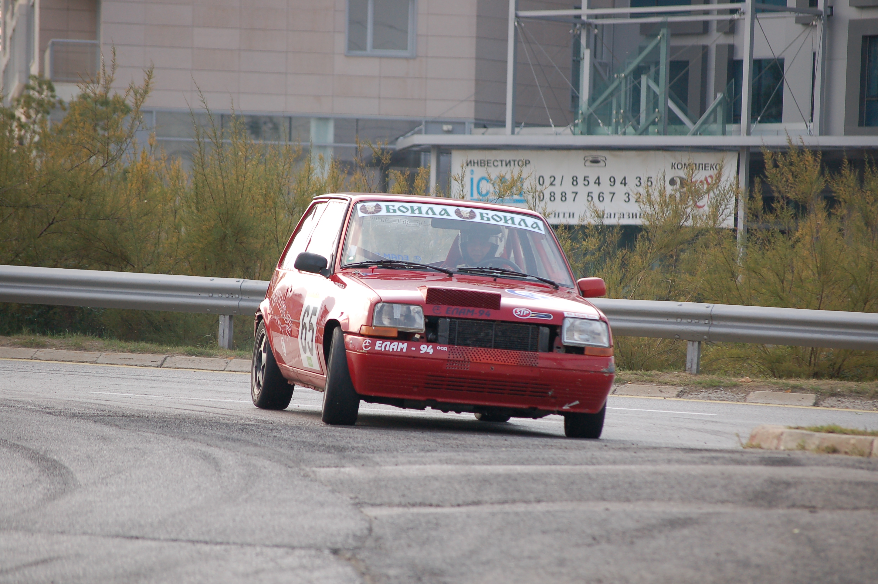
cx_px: 449
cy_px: 298
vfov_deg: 6.5
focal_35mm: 211
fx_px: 5130
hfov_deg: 9.8
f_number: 5
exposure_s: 1/640
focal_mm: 135
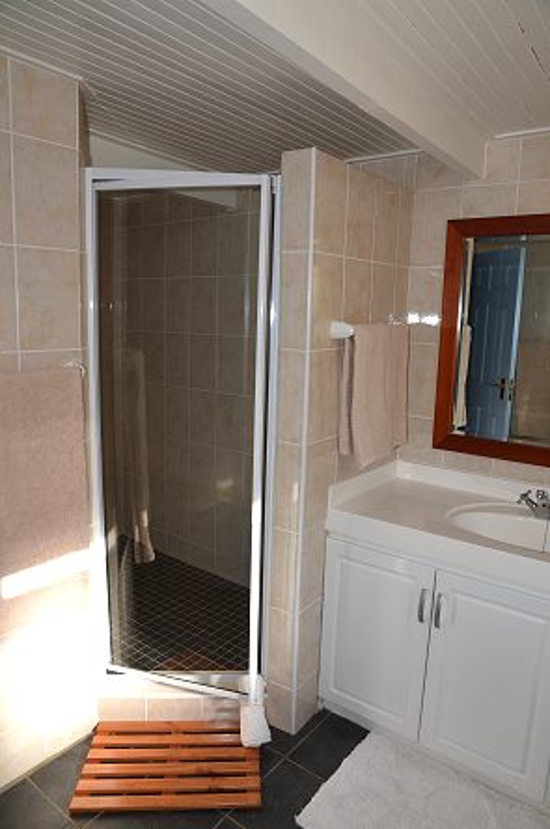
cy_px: 414
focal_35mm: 24
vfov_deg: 73.8
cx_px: 275
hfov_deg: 53.0
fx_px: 552
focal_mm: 16
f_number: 8
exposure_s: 1/250
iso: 200
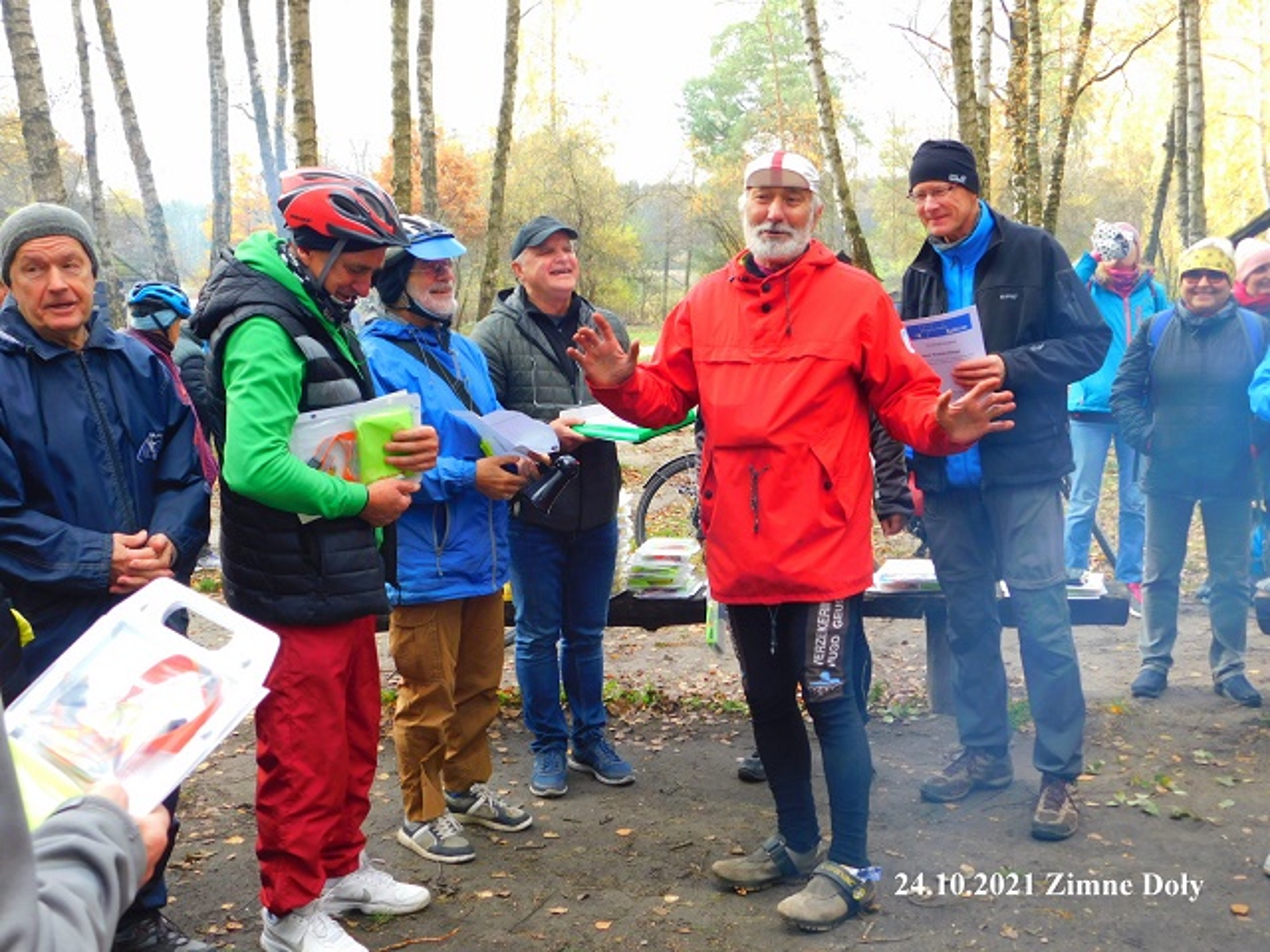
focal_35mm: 40
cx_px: 635
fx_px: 1468
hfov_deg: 46.8
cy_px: 476
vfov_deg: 36.0
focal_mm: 7.1
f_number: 3.6
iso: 125
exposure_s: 1/60
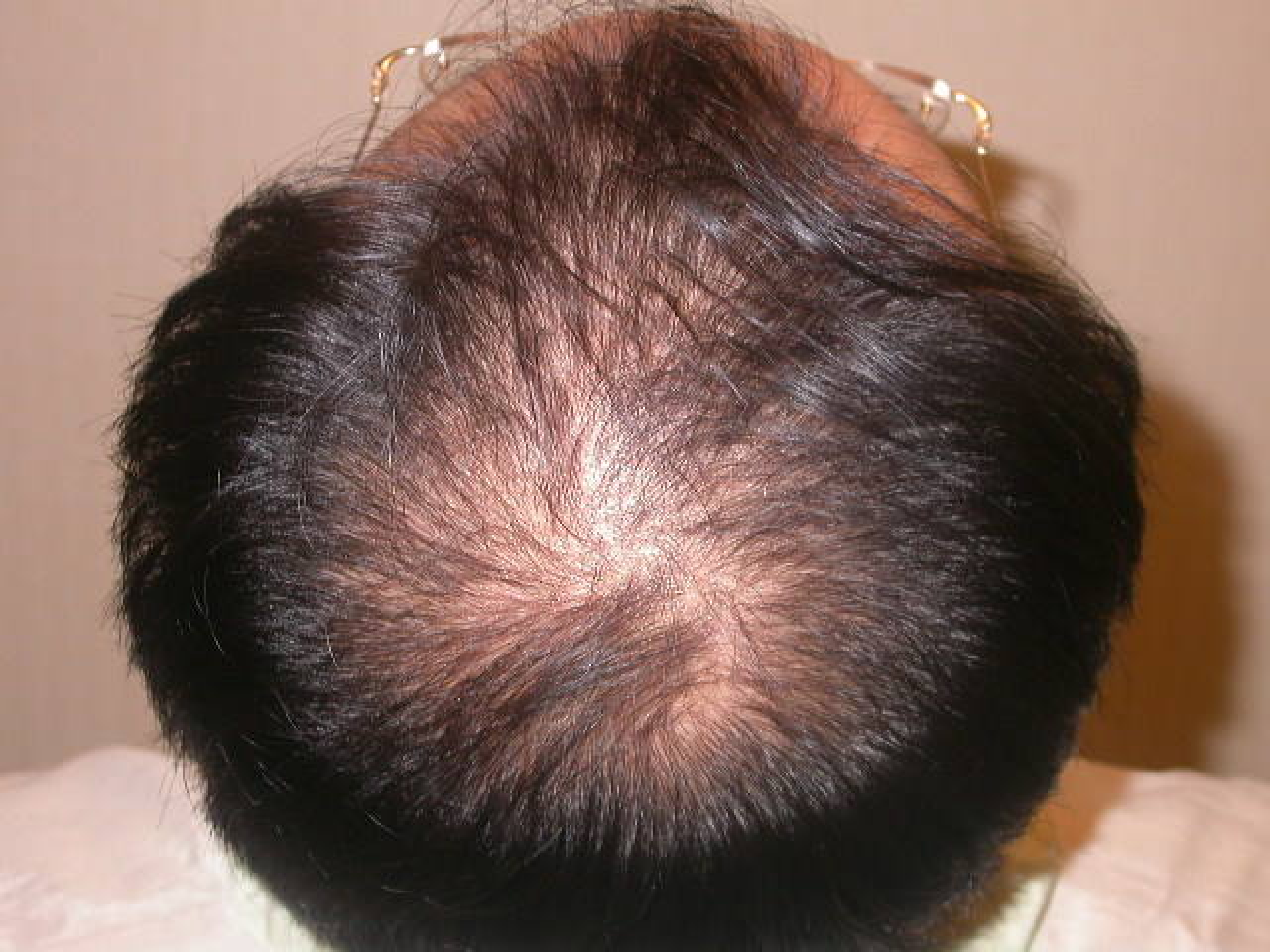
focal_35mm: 76
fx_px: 2788
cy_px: 476
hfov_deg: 25.7
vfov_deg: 19.4
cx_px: 635
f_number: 3.4
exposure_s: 1/60.3
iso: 100
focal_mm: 15.8
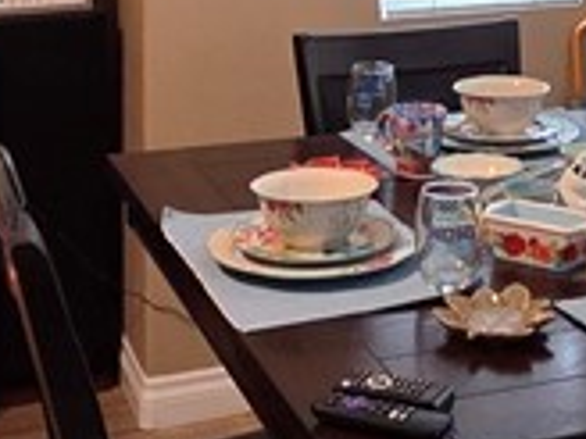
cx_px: 461
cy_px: -171
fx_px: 1371
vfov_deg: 16.9
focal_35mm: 81
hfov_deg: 23.8
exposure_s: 1/60
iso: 320
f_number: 2.2
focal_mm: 2.2
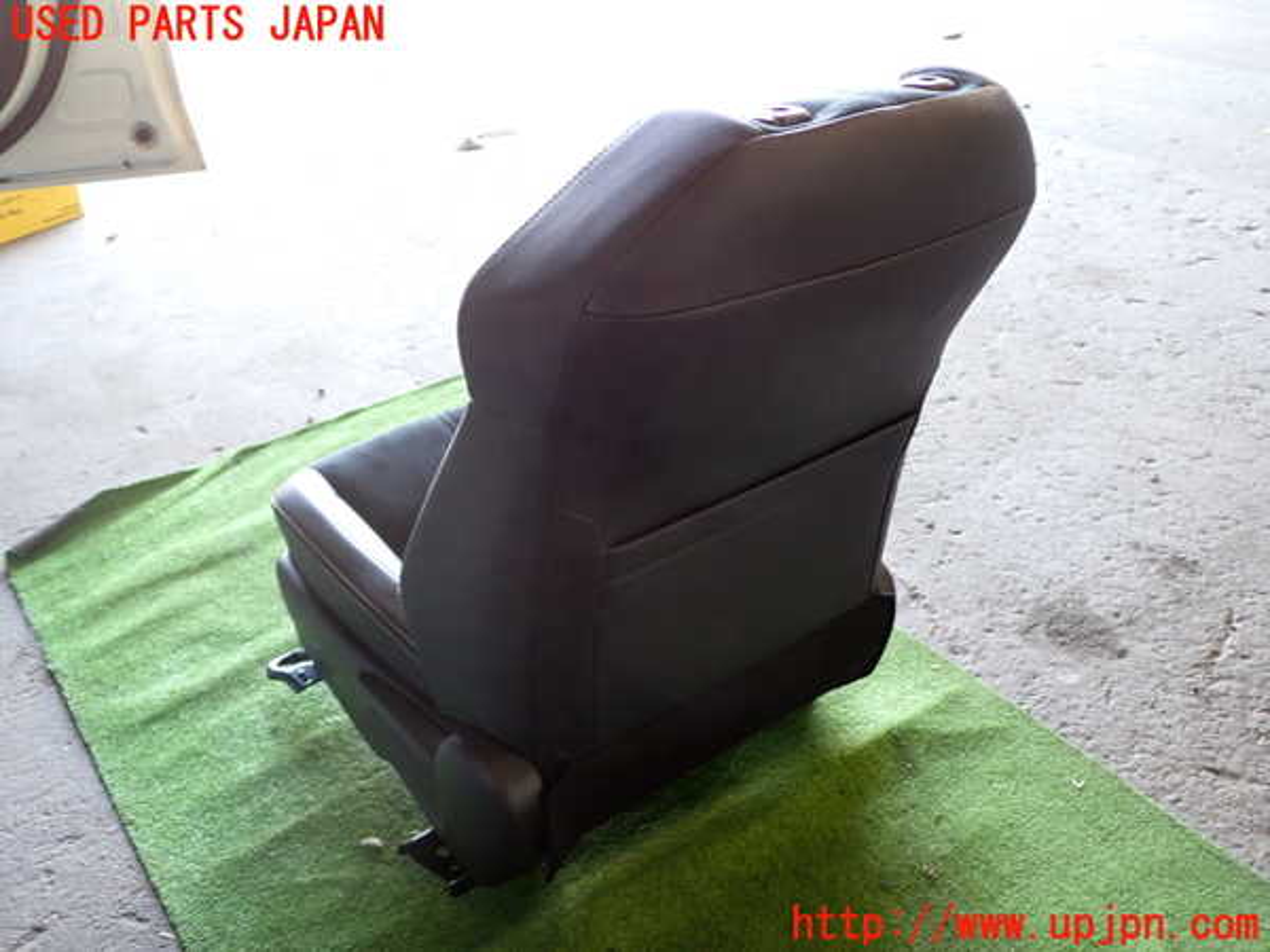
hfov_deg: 60.0
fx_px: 1101
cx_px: 635
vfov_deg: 46.8
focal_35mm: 30
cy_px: 476
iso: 250
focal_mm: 5.4
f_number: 2.3
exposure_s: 1/30
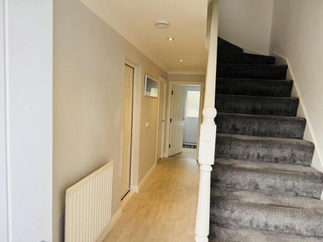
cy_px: 121
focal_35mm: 24
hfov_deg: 71.6
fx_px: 224
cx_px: 162
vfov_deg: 56.8
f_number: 1.78
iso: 50
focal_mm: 6.76
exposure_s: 1/122
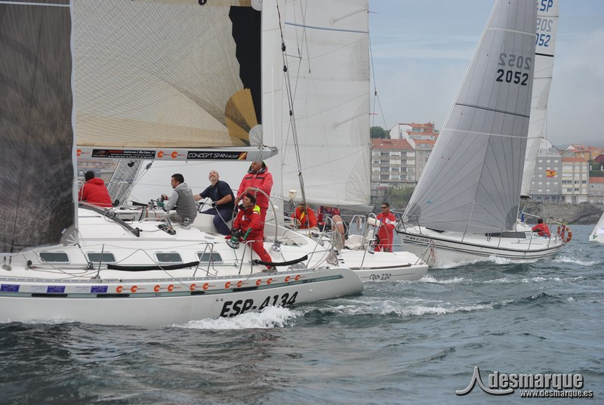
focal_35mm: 123
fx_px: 2067
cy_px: 202
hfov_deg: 16.6
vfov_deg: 11.2
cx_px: 302
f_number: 5.6
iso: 100
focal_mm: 82
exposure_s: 1/500
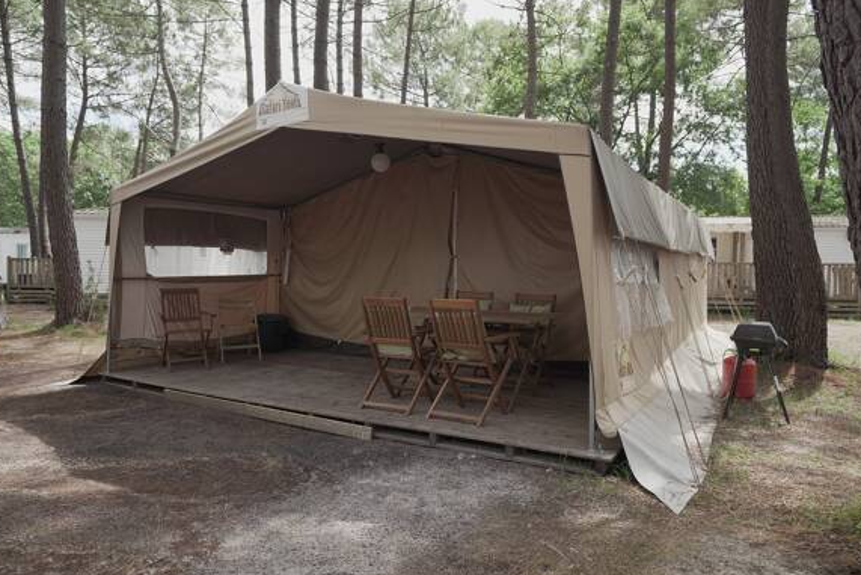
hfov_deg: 73.7
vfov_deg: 53.2
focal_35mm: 24
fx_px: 574
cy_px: 286
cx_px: 427
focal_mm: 23
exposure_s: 1/400
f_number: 4
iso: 640
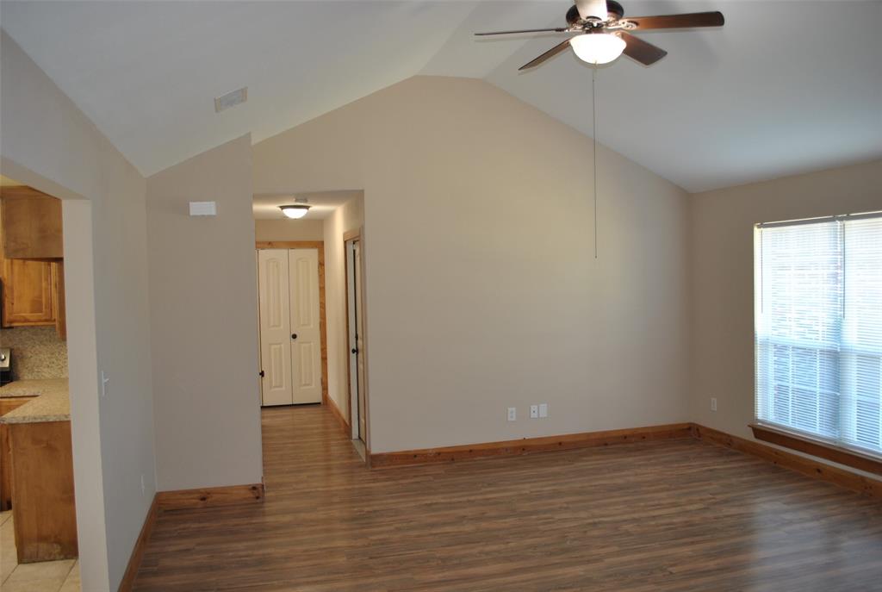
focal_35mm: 27
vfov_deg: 48.1
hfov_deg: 67.3
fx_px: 663
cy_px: 296
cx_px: 441
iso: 200
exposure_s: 1/20
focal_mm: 18
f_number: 3.5
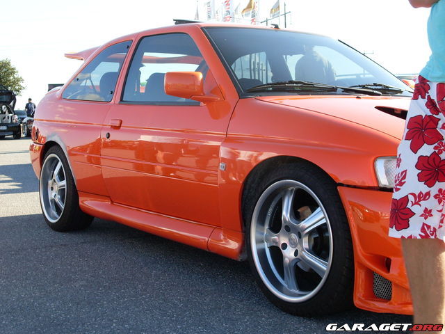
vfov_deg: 24.4
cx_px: 222
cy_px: 167
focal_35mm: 60
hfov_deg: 32.2
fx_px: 771
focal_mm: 9.9
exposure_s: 1/250
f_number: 3.4
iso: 80
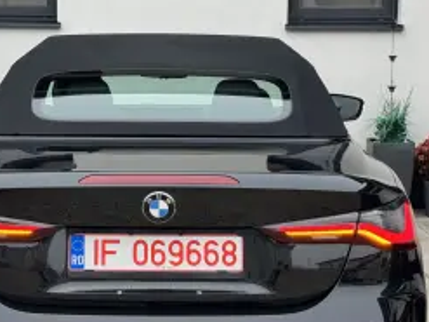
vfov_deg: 20.9
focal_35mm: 70
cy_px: 221
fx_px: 867
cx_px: 175
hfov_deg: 27.7
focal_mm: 6.76
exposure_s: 1/535
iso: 64
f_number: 1.78
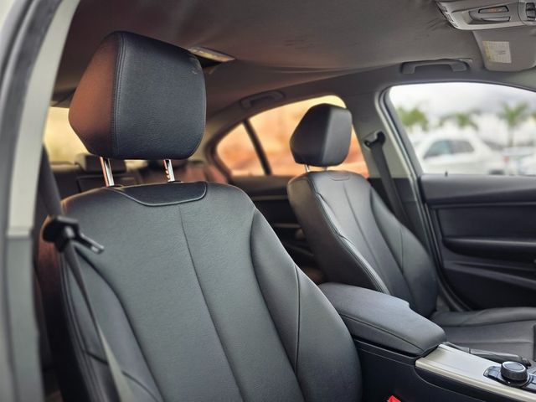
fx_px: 356
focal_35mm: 23
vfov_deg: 58.9
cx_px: 268
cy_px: 201
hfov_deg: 73.9
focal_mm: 6.3
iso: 50
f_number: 1.7
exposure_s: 1/180
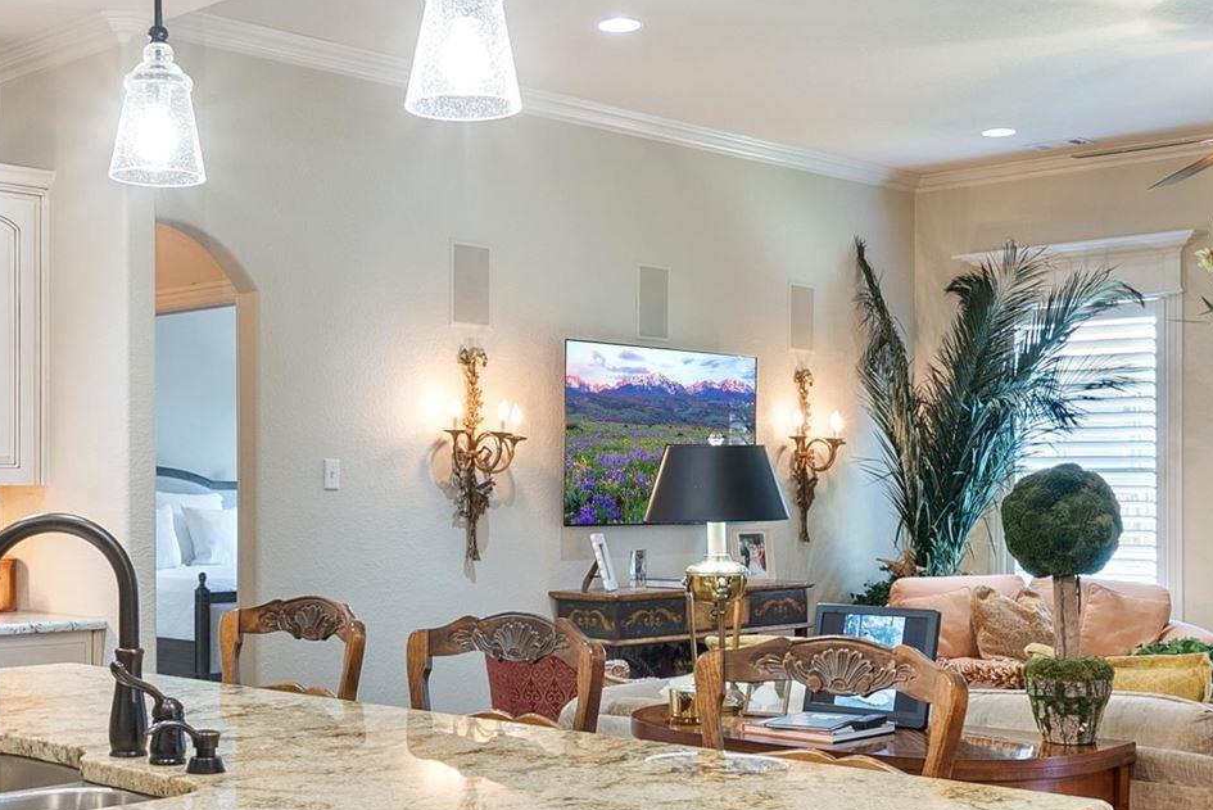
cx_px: 457
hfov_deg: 37.9
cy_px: 490
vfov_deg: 26.0
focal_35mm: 52
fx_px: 1753
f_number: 9
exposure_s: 1.3
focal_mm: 16
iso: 250
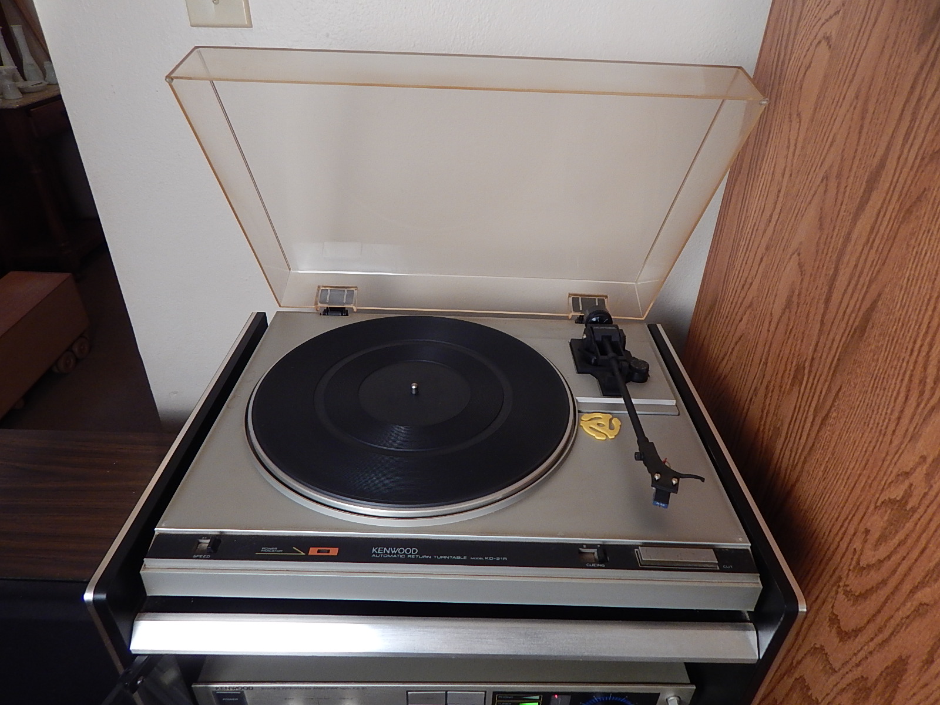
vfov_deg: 61.1
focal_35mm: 22
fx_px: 597
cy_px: 352
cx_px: 470
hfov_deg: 76.4
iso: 220
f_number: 3
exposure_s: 1/30
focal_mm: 4
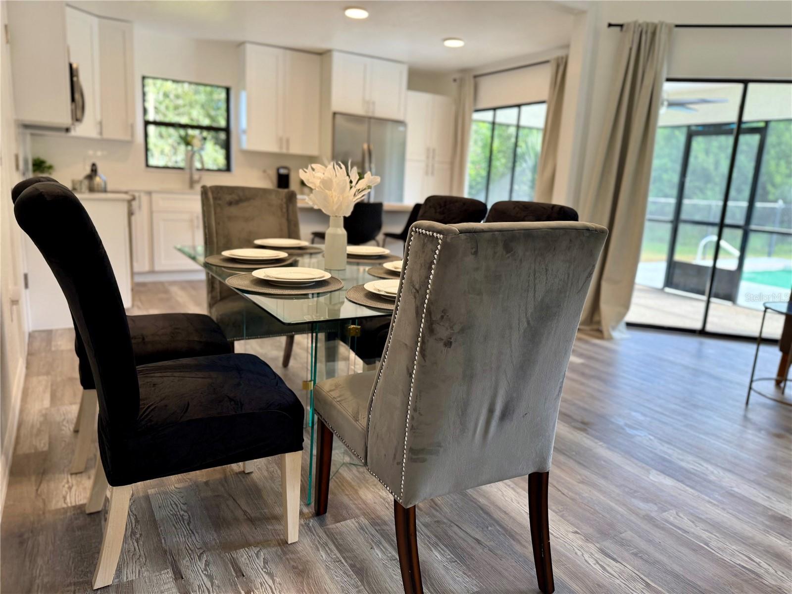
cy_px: 297
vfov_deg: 56.8
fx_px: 549
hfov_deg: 71.6
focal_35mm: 24
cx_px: 396
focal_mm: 6.76
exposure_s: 1/134
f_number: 1.78
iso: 125
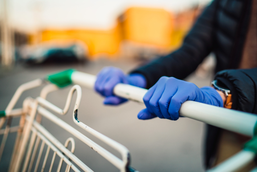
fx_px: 250
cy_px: 86
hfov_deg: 54.4
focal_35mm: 35
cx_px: 128
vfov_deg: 37.9
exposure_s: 1/500
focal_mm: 35
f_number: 1.4
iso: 100
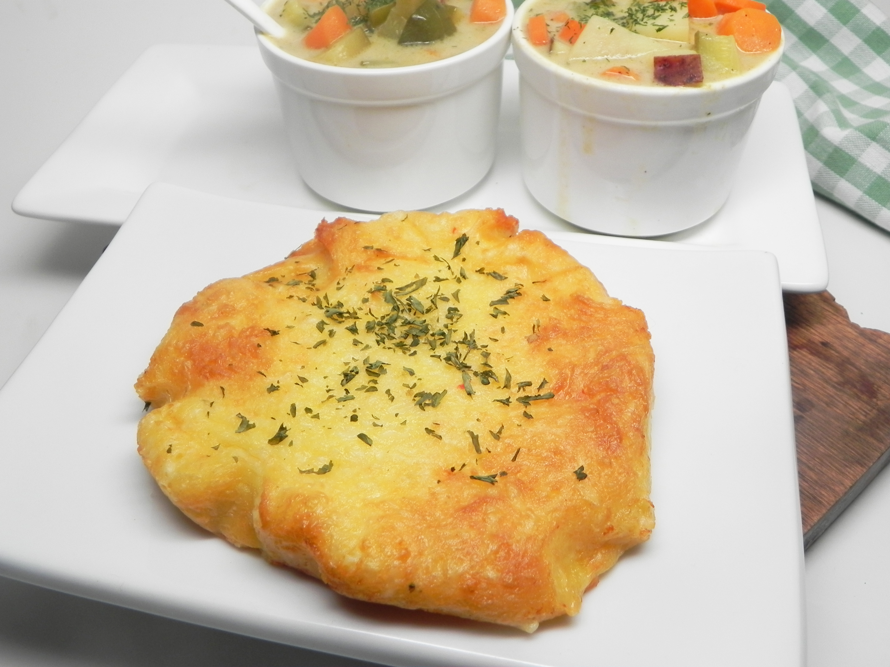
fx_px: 848
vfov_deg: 42.9
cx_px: 445
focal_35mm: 33
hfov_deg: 55.4
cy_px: 334
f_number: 2.8
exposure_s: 1/54
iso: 160
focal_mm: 5.9
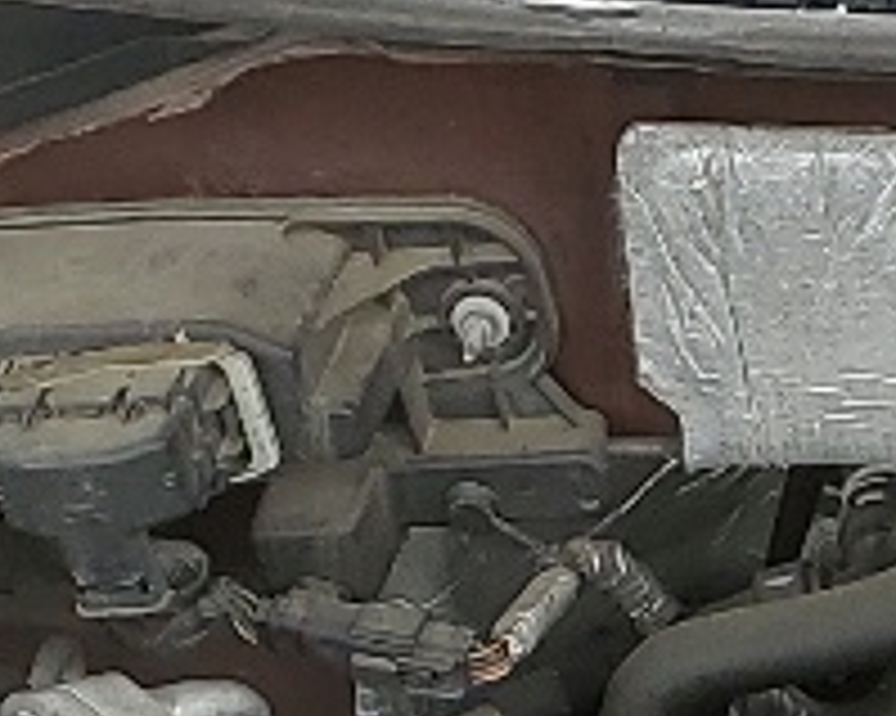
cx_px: 1679
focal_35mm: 204
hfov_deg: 9.0
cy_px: 1459
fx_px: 5407
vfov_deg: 7.3
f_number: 1.5
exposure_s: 1/323
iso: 50
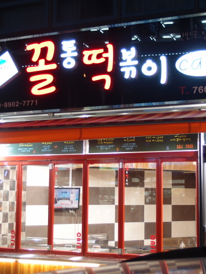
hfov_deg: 23.6
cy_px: 136
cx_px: 133
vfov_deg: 31.2
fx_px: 491
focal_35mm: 62
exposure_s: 1/30
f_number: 2
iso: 100
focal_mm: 9.87
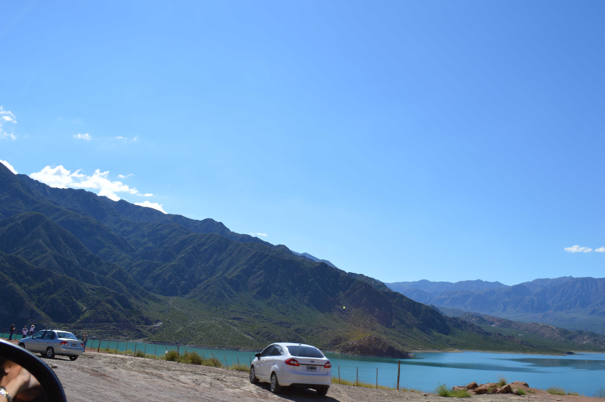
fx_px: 554
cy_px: 201
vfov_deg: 39.9
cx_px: 302
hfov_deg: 57.3
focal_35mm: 33
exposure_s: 1/320
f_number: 9
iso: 100
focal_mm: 22
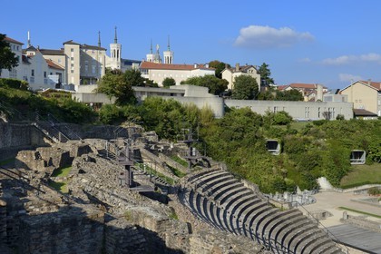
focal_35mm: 38
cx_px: 190
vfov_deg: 35.1
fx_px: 402
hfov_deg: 50.7
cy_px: 127
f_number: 11
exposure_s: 1/200
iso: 200
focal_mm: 38
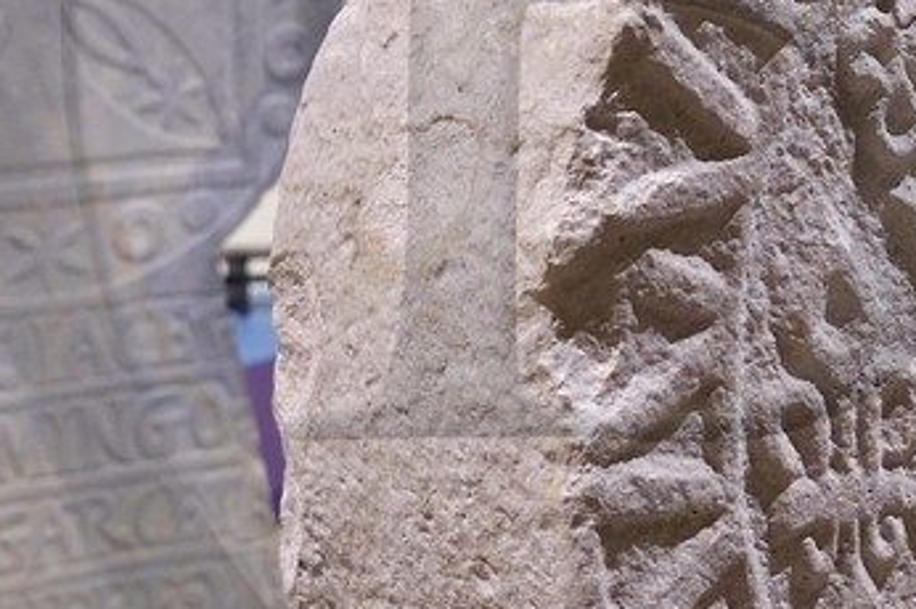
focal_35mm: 111
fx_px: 2822
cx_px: 1032
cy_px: 8
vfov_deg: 12.2
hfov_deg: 17.7
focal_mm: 24
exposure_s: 1/15
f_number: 6.3
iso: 800
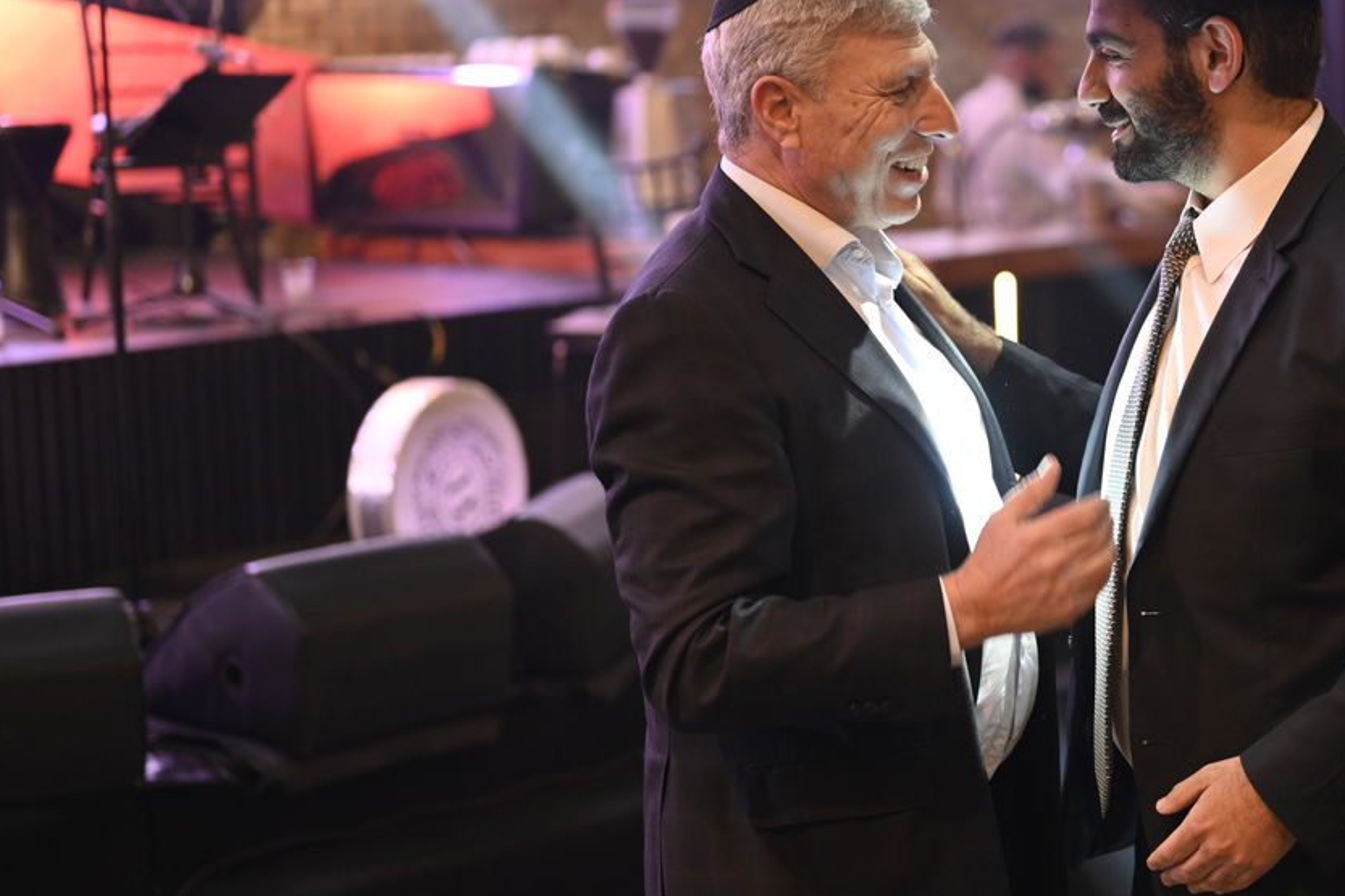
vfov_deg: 16.2
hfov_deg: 23.9
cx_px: 1011
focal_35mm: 84
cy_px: 363
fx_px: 3138
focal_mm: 50
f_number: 1.8
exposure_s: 1/200
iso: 800
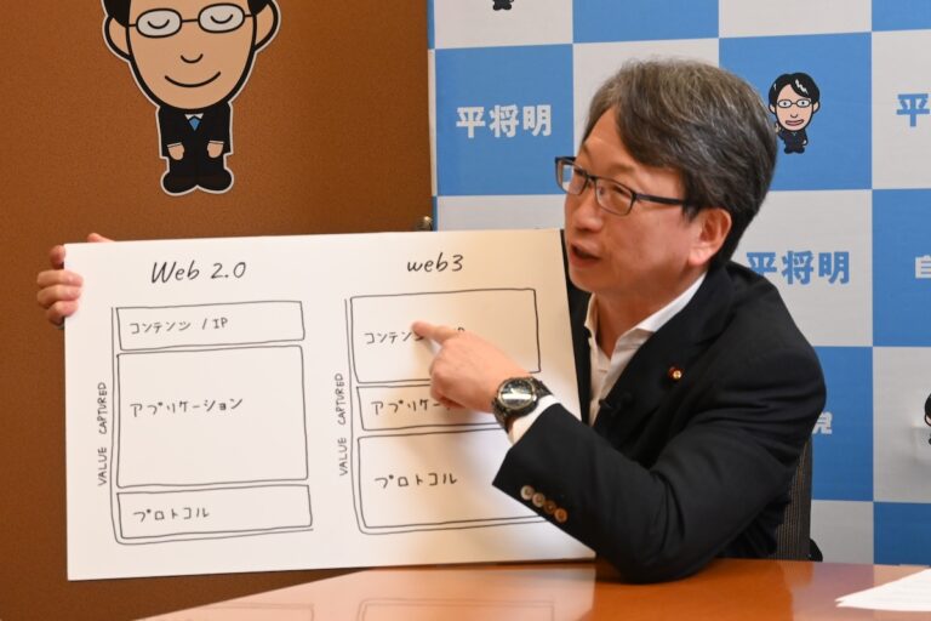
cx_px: 466
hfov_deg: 27.0
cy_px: 310
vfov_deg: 18.2
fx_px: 1939
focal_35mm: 75
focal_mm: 50
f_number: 6.3
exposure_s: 1/125
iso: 1800
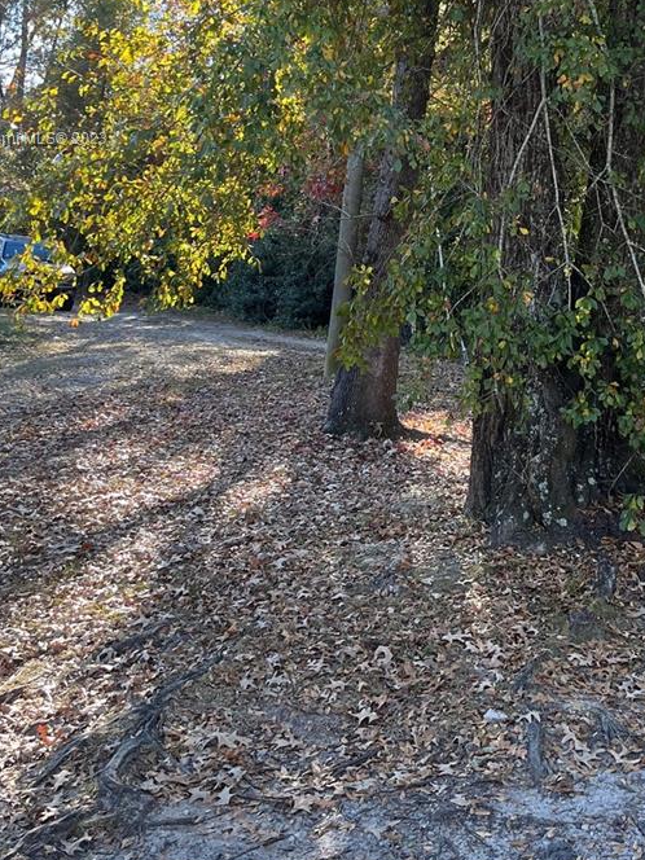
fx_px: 1168
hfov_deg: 30.5
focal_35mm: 47
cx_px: 453
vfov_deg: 38.5
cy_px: 140
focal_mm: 5.1
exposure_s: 1/239
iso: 40
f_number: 1.6
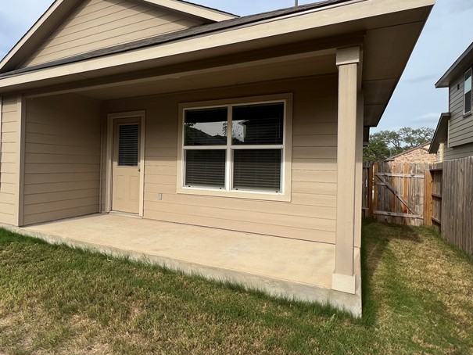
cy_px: 163
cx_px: 150
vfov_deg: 61.0
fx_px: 301
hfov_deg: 73.6
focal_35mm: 22
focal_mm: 1.57
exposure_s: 1/874
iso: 32
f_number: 1.8
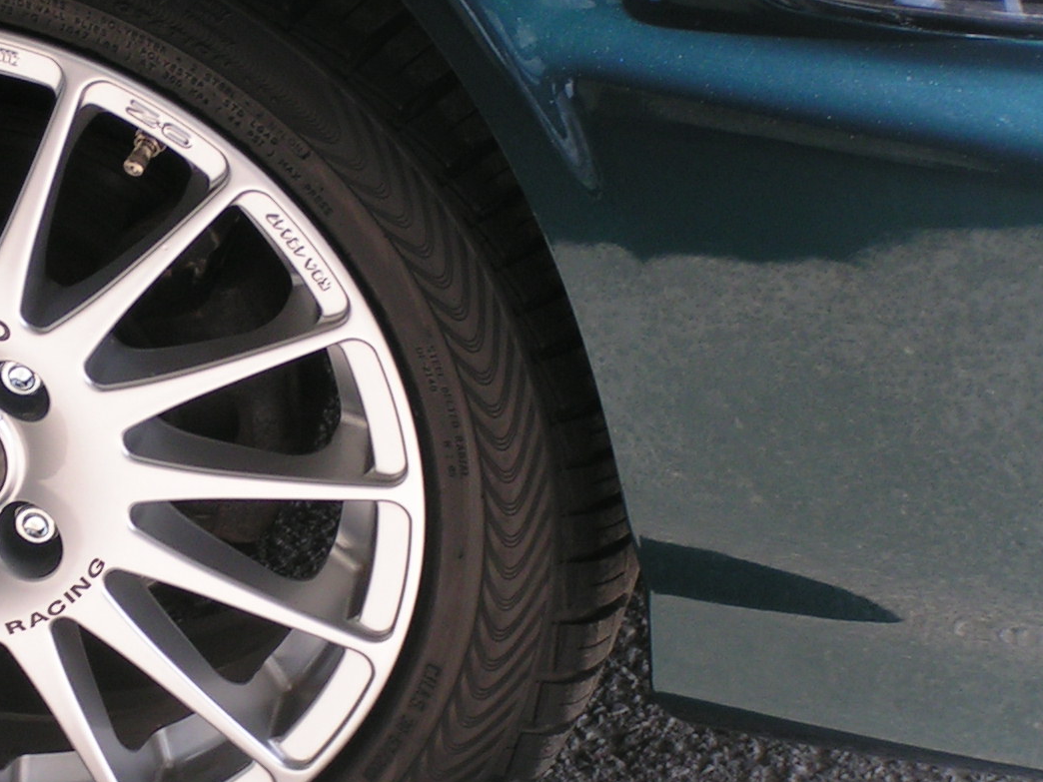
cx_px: 60
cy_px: 459
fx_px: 6147
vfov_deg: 7.3
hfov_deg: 9.6
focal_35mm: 204
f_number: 4.5
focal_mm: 15.9
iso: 50
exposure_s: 1/100
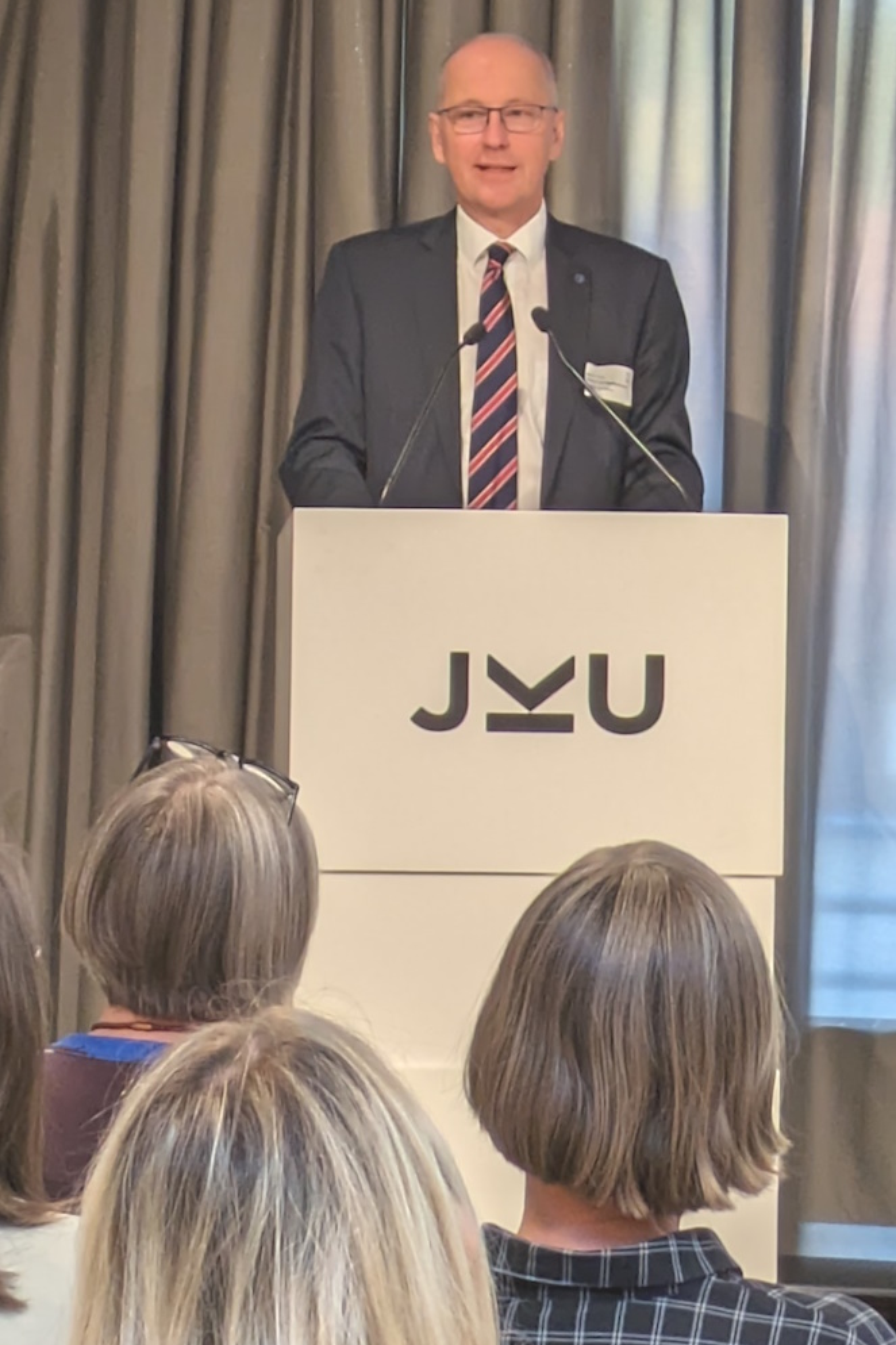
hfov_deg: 21.2
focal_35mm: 64
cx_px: 565
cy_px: 689
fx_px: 2390
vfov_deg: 31.4
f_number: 1.89
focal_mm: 5.43
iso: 44
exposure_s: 1/50
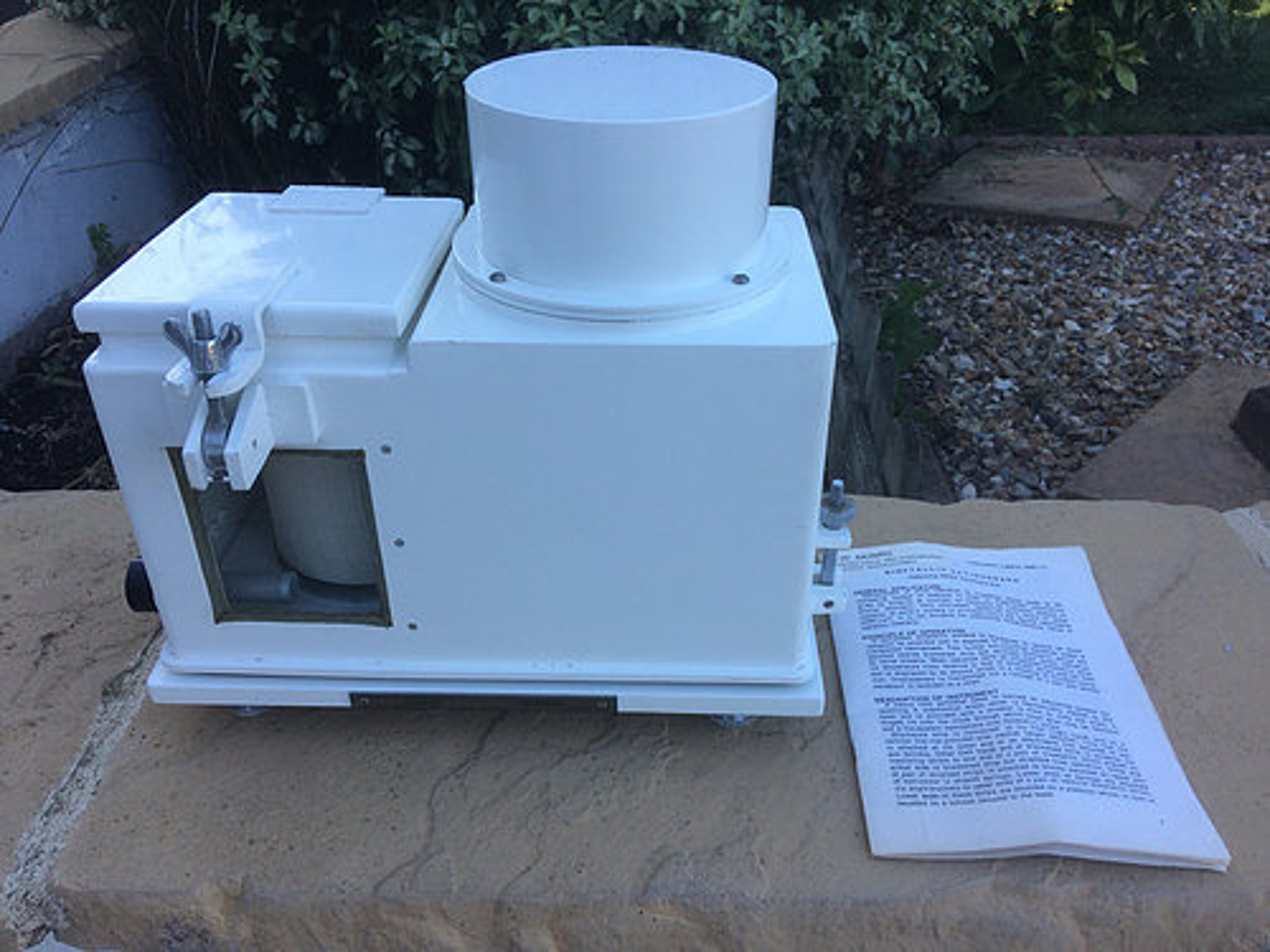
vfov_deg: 48.2
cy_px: 476
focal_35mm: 29
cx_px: 635
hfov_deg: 61.7
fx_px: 1064
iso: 32
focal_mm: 4.15
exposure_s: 1/265
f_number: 2.2
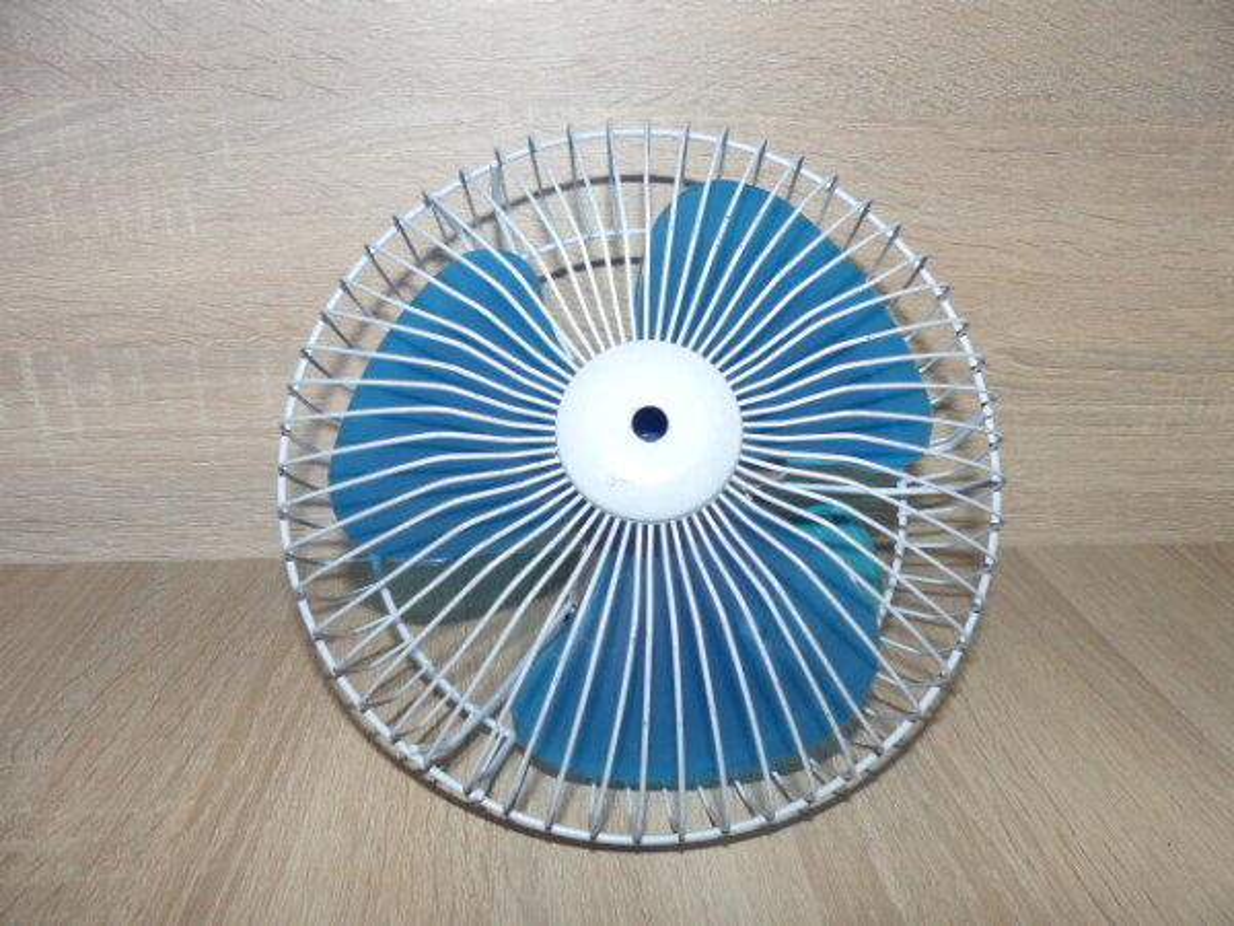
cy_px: 463
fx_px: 927
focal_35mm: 26
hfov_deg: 67.3
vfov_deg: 53.1
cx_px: 617
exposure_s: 1/60
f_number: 2.8
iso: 100
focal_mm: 4.5
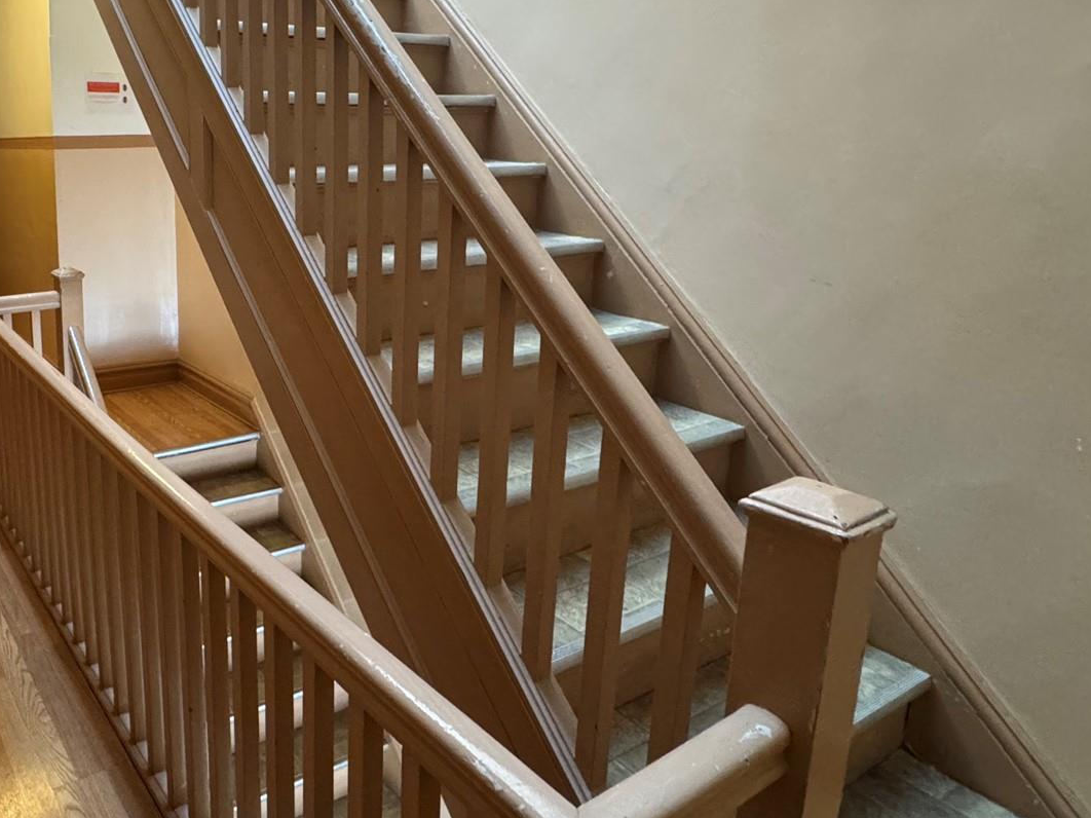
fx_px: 851
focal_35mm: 27
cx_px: 257
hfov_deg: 61.2
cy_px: 309
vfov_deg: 50.8
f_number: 2.2
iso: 800
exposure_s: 1/60
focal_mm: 2.22
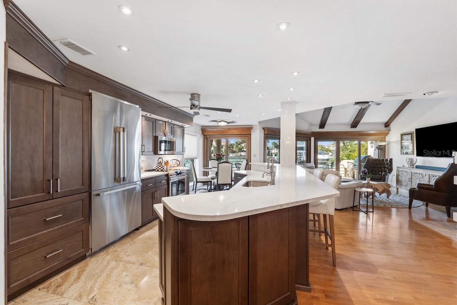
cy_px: 152
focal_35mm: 14
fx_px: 178
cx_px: 228
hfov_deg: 104.2
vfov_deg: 81.2
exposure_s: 1/5
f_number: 8
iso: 400
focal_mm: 14
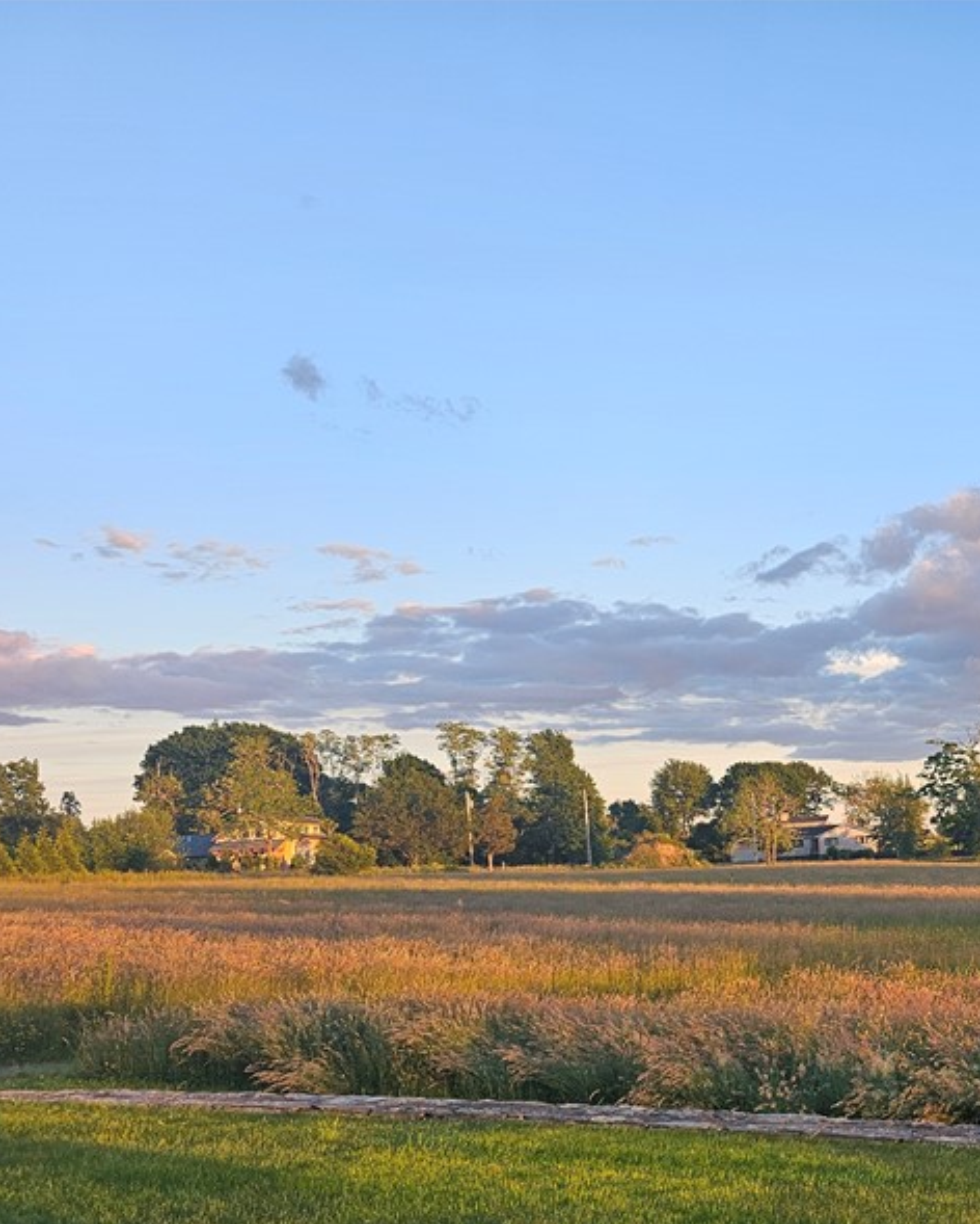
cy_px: 794
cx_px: 1024
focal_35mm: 39
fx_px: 1412
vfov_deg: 46.2
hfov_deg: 34.2
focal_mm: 6.3
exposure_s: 1/180
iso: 32
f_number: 1.7
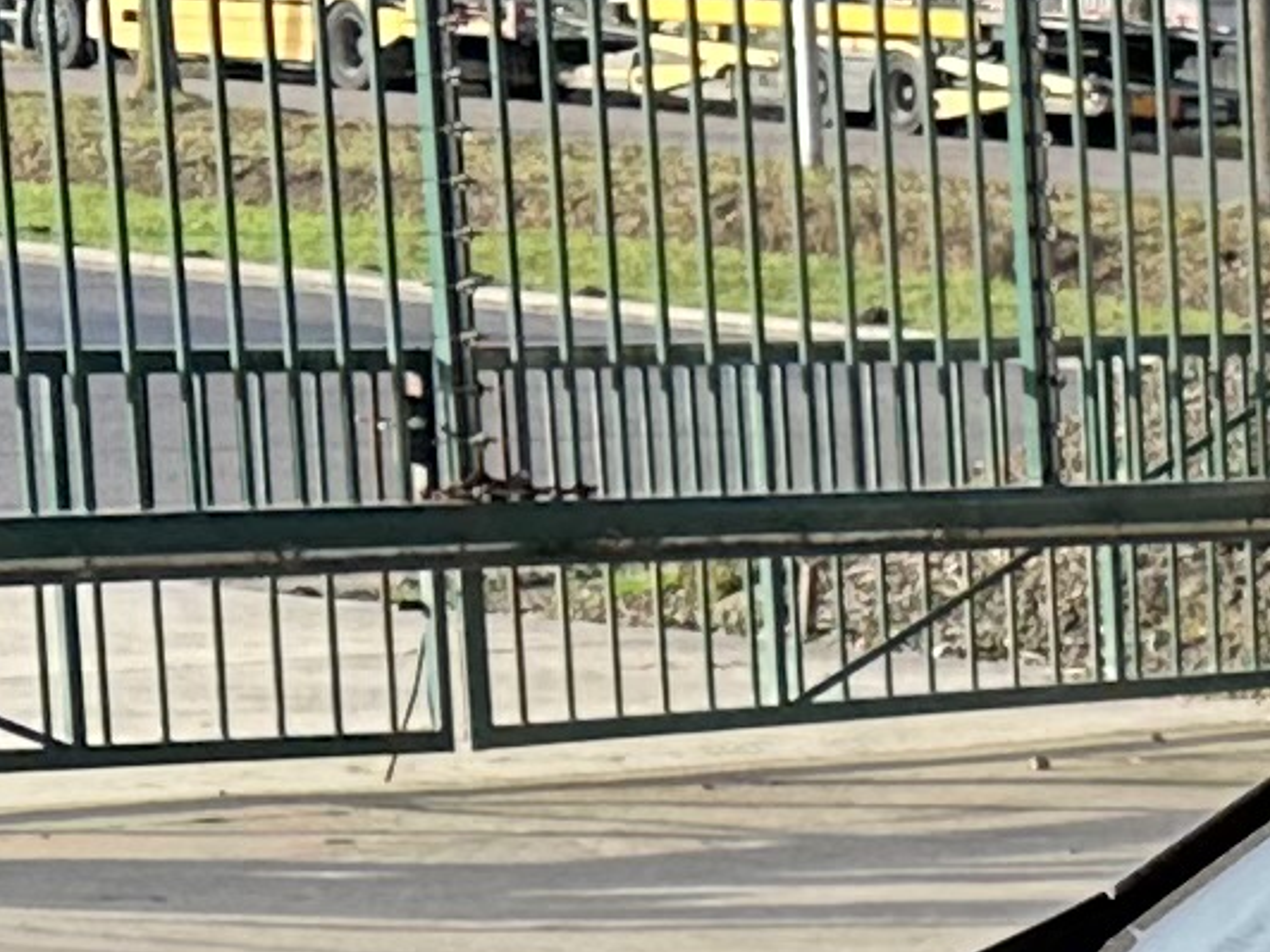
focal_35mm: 182
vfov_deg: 7.9
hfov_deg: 10.0
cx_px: 2612
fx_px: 6677
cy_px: 1720
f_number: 1.78
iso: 80
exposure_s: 1/289
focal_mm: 6.86
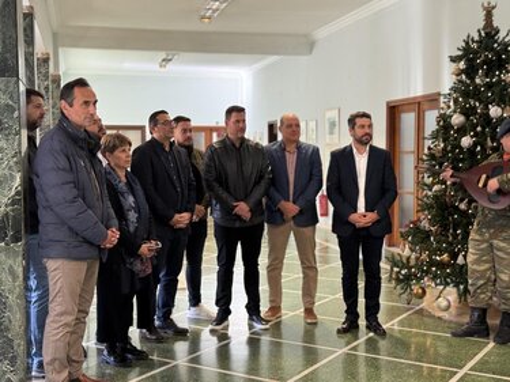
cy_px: 191
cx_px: 255
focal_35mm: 48
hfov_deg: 39.7
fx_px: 707
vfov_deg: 30.2
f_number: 1.78
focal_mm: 6.76
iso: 125
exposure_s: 1/50
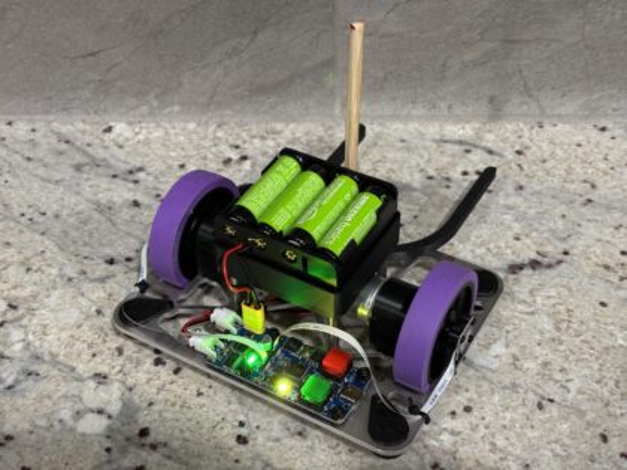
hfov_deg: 36.8
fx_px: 942
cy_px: 235
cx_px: 314
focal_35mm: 52
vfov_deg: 28.0
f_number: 1.6
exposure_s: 1/30
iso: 250
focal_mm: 5.96
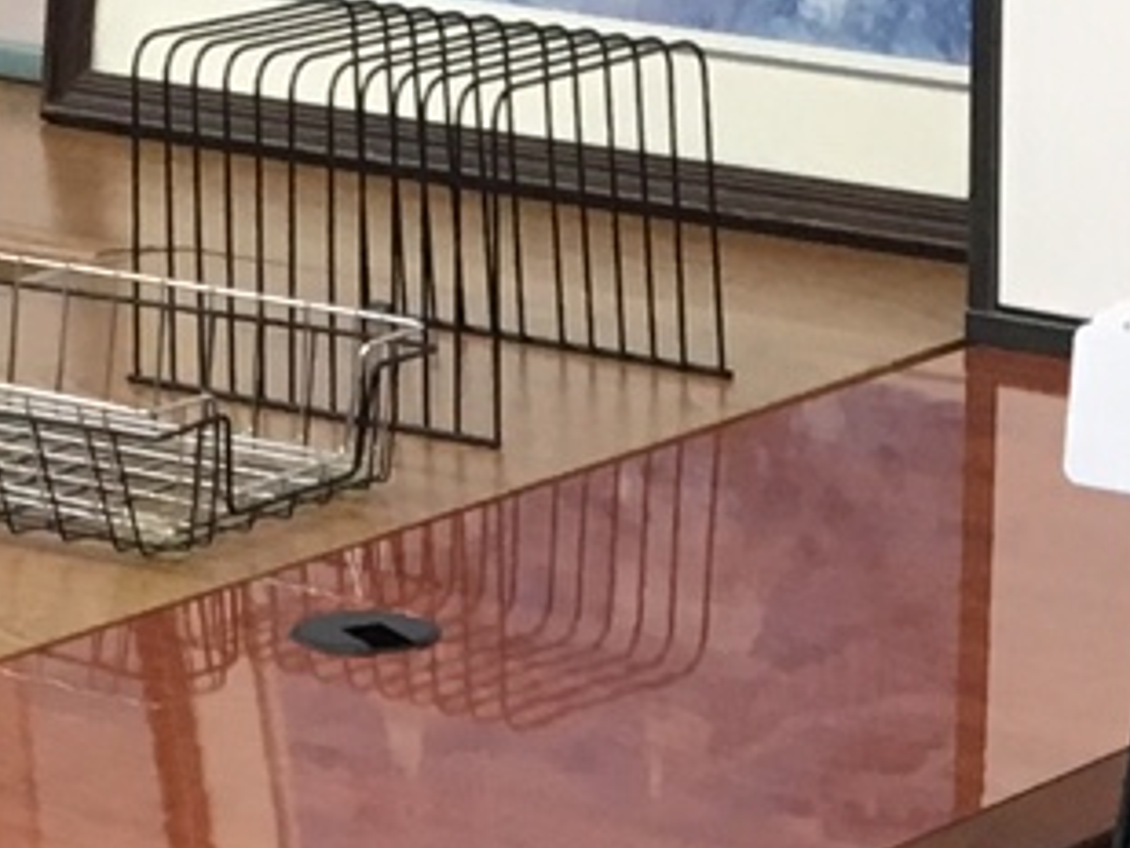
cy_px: 2047
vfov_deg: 7.4
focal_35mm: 189
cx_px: 933
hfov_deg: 10.4
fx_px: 6172
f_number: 2.2
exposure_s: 1/30
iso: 80
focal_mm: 4.15
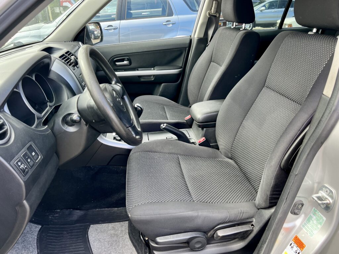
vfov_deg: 53.1
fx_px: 255
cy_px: 127
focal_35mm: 26
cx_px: 170
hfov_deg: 67.3
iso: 50
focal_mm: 5.7
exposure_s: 1/121
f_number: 1.5
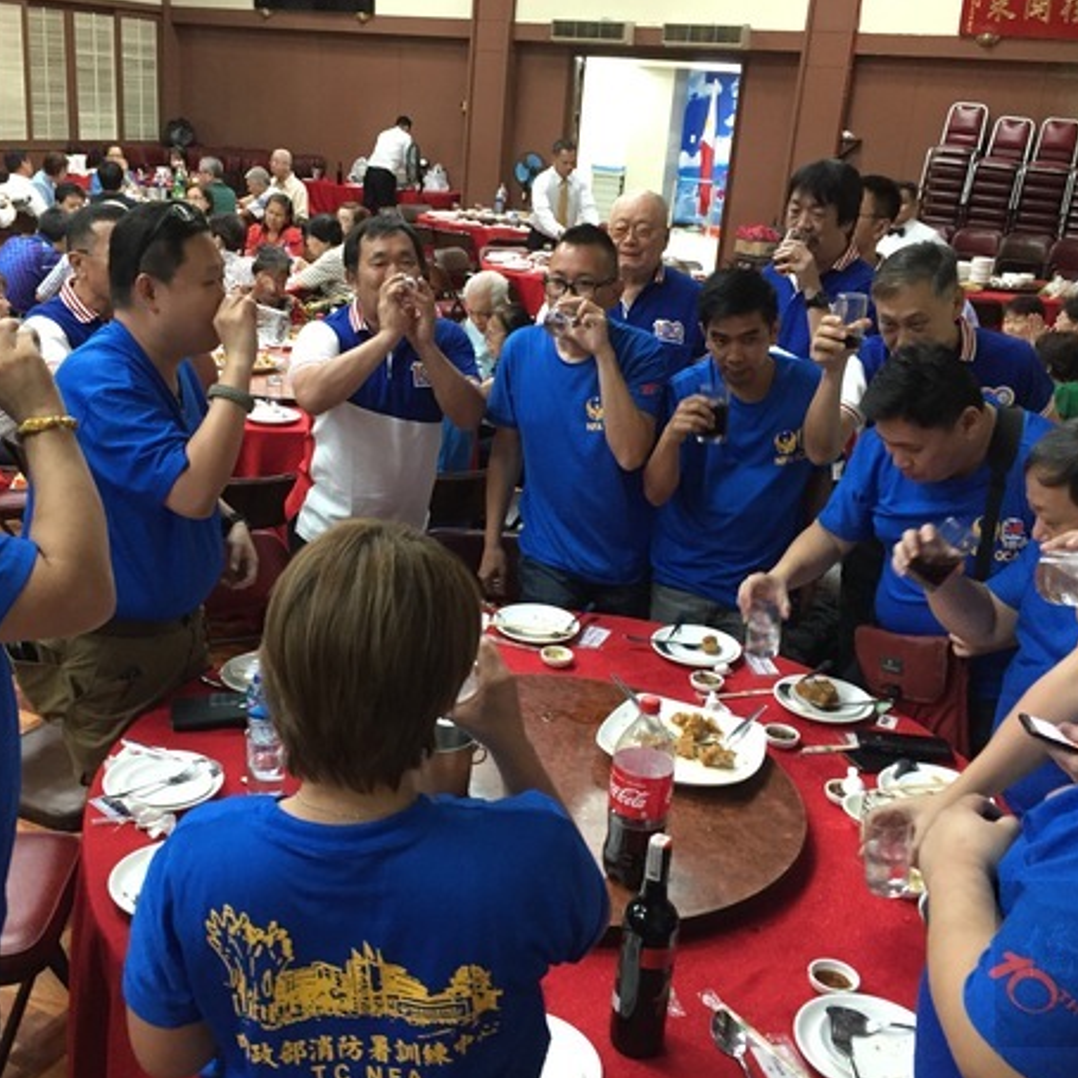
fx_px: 1233
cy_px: 543
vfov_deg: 47.2
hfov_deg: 47.1
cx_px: 473
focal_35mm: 35
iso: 250
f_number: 2.2
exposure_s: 1/24
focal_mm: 4.15
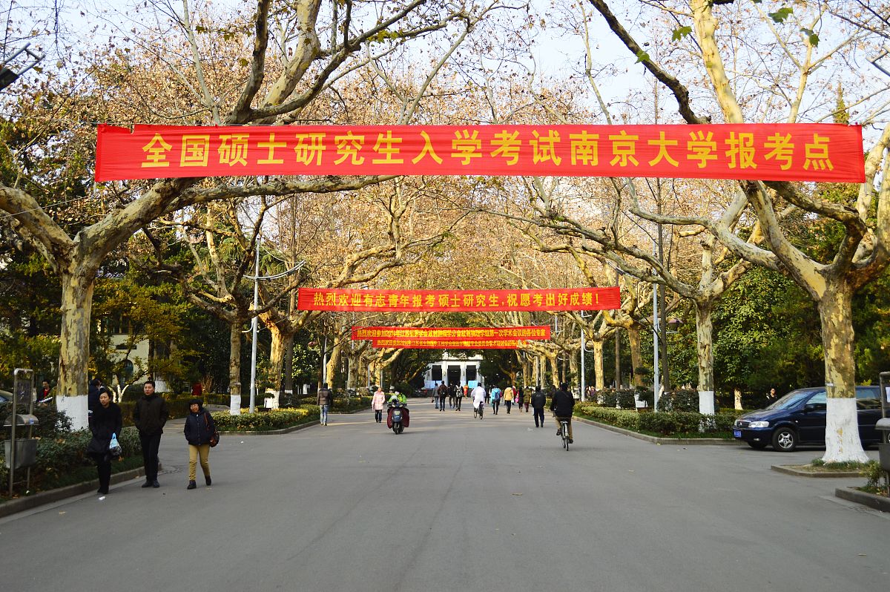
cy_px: 296
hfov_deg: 53.2
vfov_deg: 36.8
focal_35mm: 36
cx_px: 445
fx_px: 889
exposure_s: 1/320
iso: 200
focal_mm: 24
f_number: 5
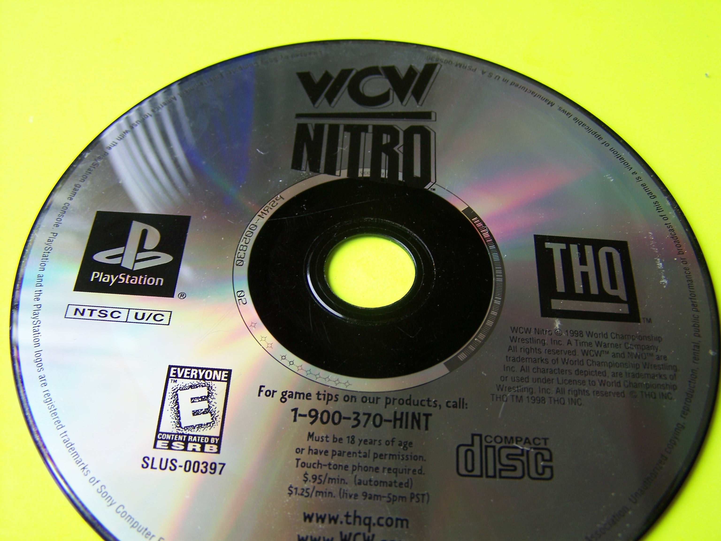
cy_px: 270
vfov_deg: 37.7
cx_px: 360
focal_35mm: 38
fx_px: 791
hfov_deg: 49.0
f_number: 2.8
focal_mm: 6.3
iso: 64
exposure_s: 1/50
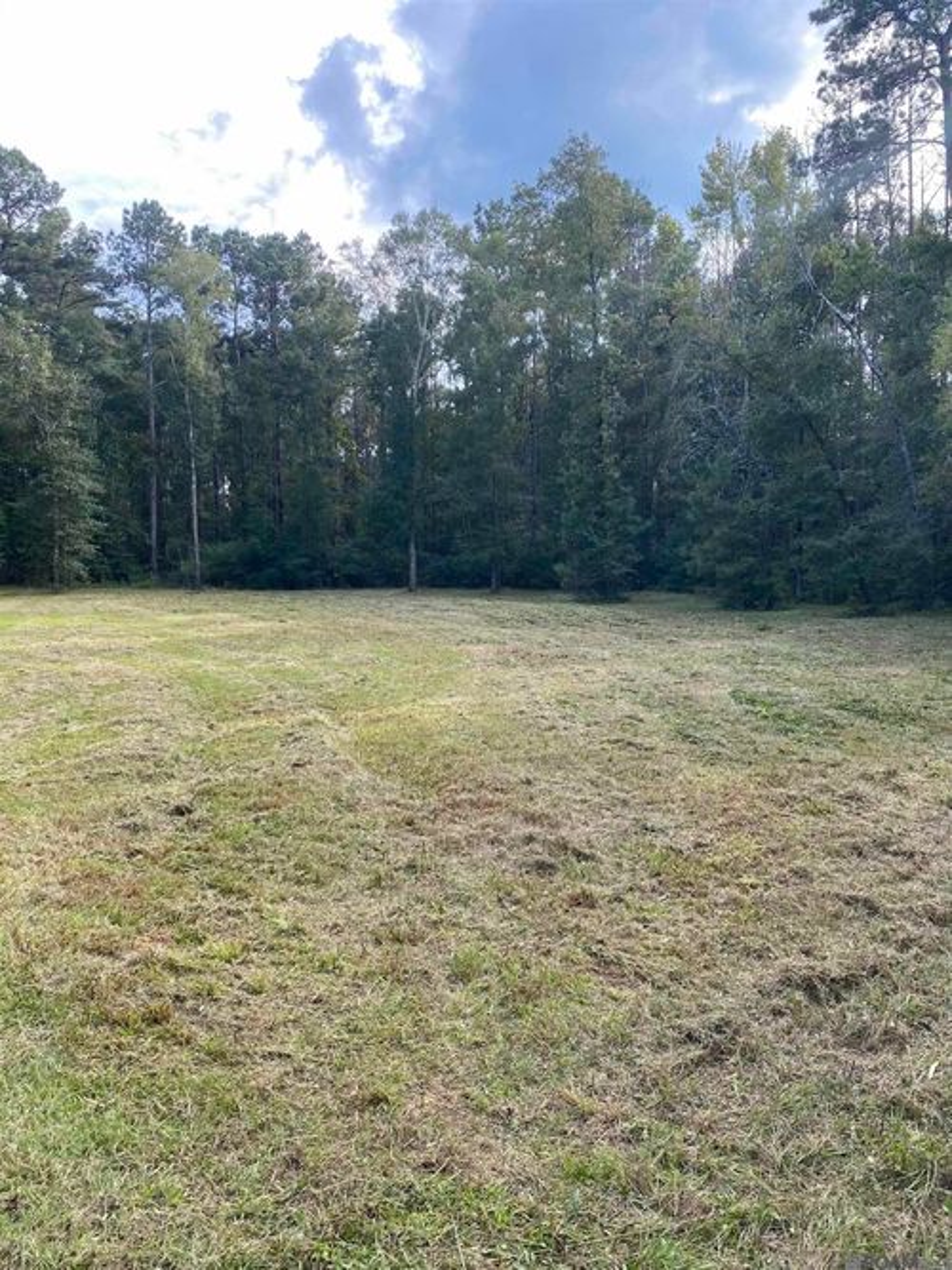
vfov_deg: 67.3
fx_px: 954
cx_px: 476
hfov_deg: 53.0
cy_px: 635
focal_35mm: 26
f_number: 1.8
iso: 32
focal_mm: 4.25
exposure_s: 1/322
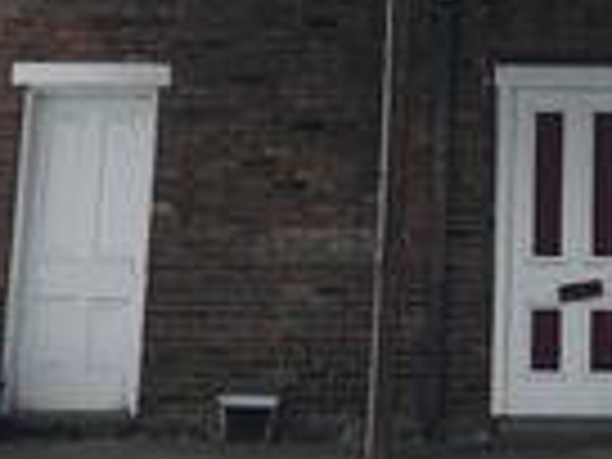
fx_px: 1892
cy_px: -178
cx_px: 598
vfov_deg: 13.2
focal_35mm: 107
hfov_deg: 18.0
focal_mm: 4.15
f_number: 2.2
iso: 25
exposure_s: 1/732
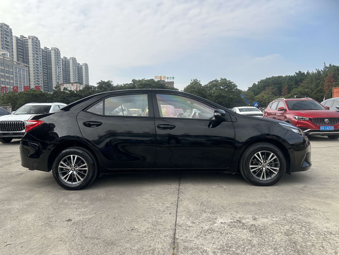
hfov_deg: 71.6
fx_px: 235
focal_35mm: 24
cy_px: 128
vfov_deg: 56.8
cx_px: 170
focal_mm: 6.86
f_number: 1.78
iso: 80
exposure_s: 1/1845
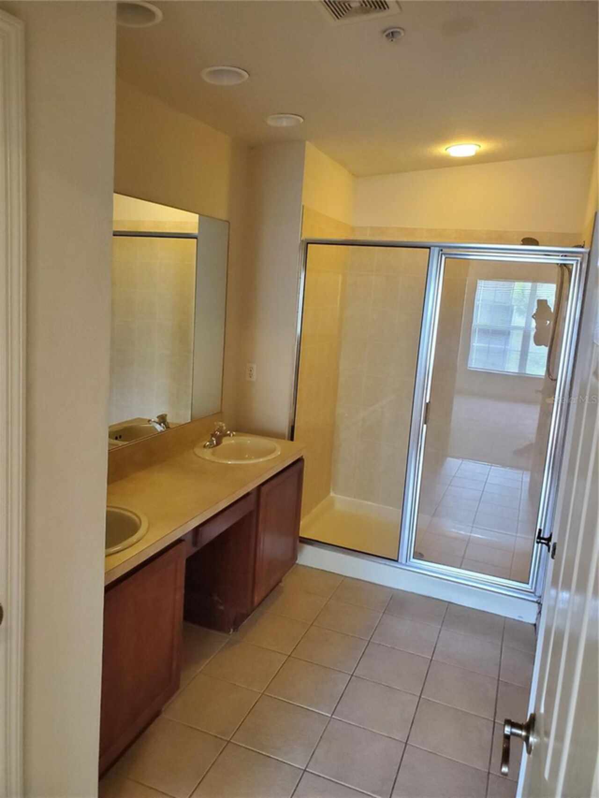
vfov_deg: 67.3
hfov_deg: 53.1
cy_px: 399
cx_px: 300
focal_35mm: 26
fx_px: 600
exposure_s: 1/40
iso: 500
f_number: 2.4
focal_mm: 4.3
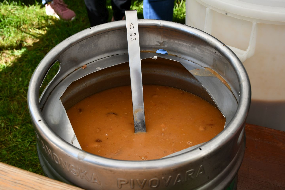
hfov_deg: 38.2
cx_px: 142
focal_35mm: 52
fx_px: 412
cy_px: 95
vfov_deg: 26.0
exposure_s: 1/250
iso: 200
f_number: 7.1
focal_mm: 35
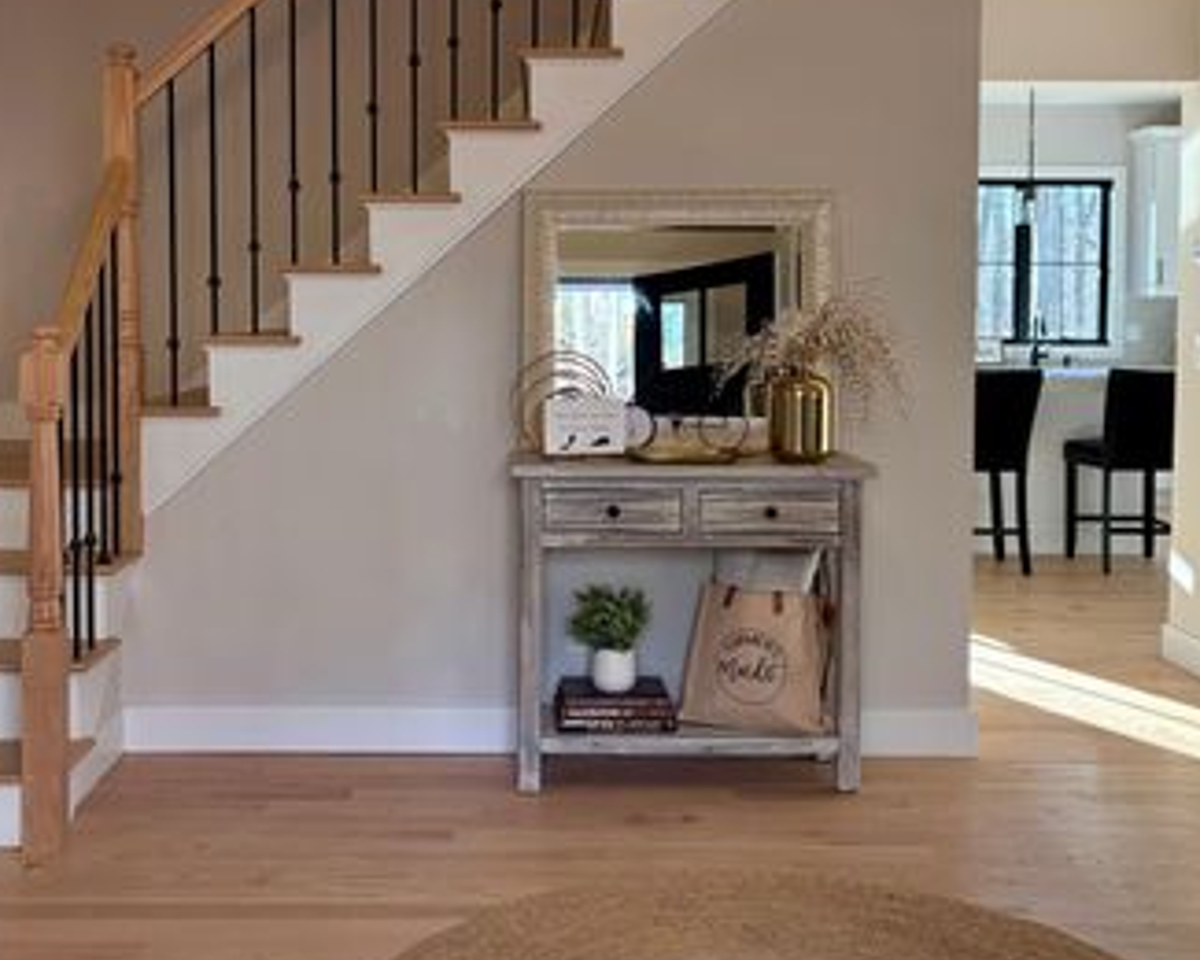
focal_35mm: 39
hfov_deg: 46.8
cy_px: 345
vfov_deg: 37.9
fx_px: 1385
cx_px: 543
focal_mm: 5.96
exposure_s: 1/134
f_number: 1.6
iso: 125
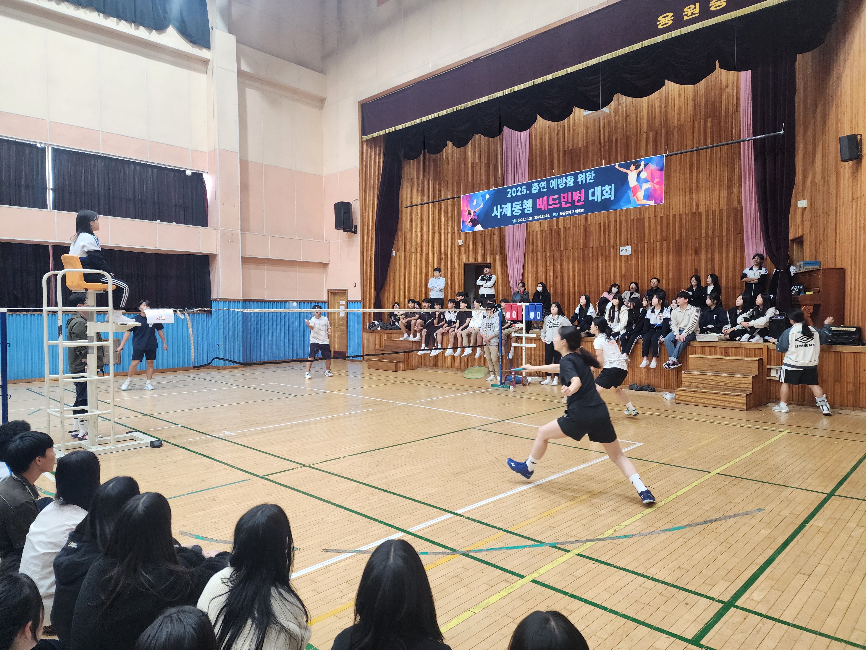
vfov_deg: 58.9
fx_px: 575
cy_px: 325
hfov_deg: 73.9
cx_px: 433
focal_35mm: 23
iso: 320
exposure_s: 1/120
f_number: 1.8
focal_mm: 6.4
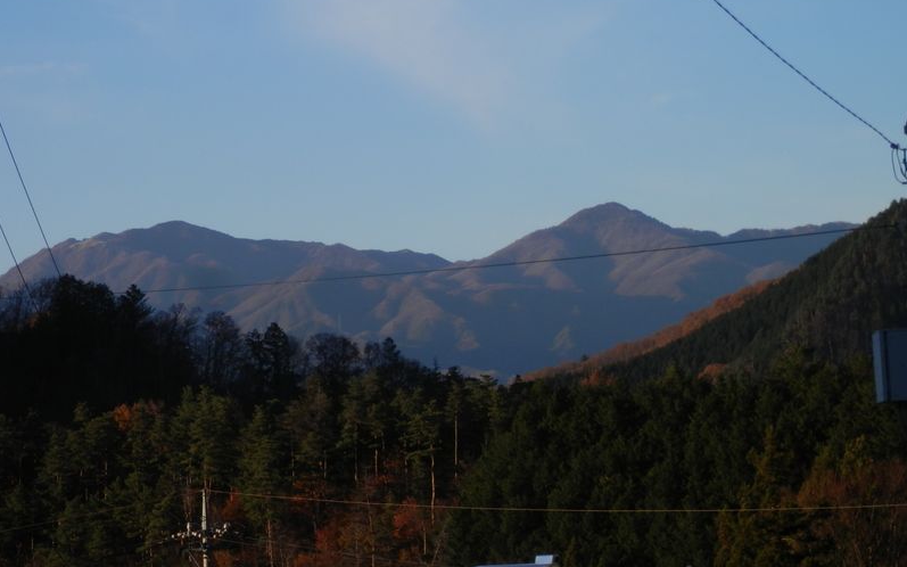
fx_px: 3683
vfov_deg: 8.8
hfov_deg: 14.0
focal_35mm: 149
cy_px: 253
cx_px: 453
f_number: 5.4
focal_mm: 25.1
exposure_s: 1/320
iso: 80
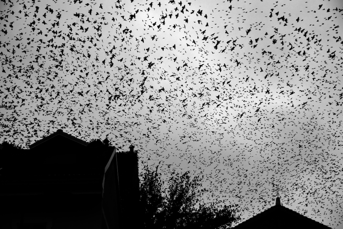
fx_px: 1144
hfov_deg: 17.1
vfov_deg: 11.4
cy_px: 114
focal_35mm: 120
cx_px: 172
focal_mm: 120
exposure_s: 1/400
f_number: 8
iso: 1250
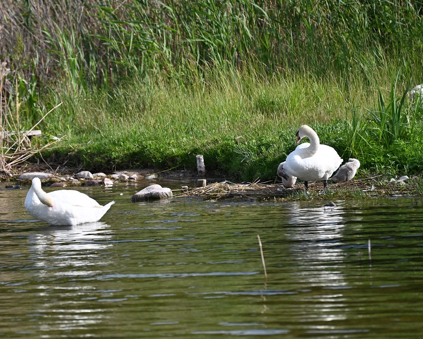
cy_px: 169
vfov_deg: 5.3
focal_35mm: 294
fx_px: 3680
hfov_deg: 6.6
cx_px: 174
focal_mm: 260
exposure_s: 1/1000
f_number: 5.6
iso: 200
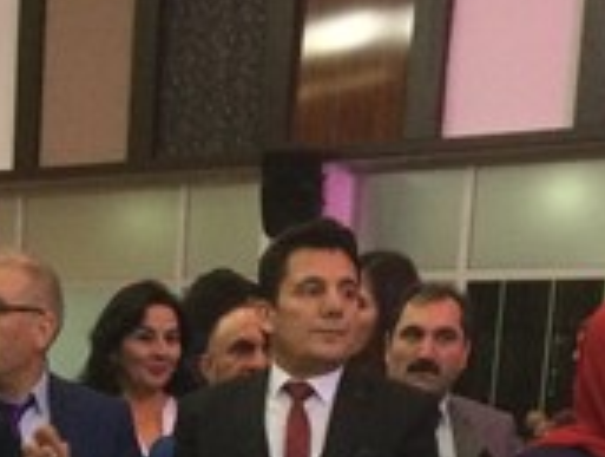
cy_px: 779
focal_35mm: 110
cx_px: -28
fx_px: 1927
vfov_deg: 12.5
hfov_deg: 17.4
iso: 200
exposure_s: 1/33
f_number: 2.2
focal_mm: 4.15
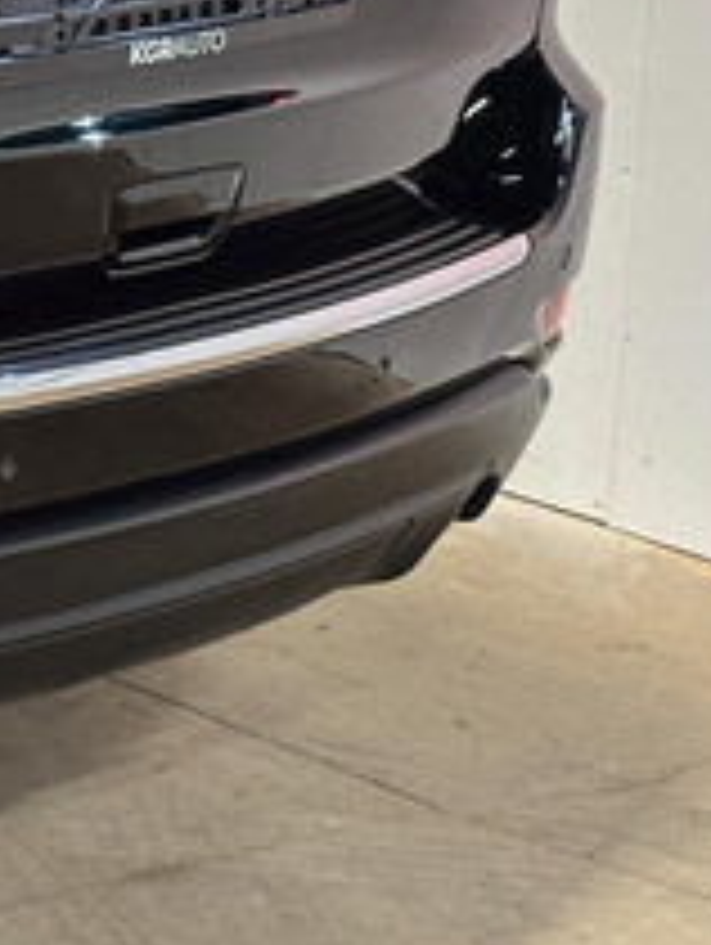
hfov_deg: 10.3
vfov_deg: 14.2
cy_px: 22
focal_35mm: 137
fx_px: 3744
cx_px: -540
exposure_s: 1/33
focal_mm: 6.86
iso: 400
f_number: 1.78
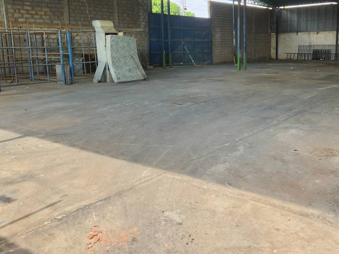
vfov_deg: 41.2
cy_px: 83
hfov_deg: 53.0
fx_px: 333
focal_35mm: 34
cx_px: 222
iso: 20
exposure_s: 1/208
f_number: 1.8
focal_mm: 5.4
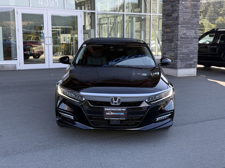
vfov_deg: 30.3
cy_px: 84
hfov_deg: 39.7
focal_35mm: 48
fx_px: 312
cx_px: 112
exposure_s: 1/455
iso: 64
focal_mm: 6.76
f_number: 1.78
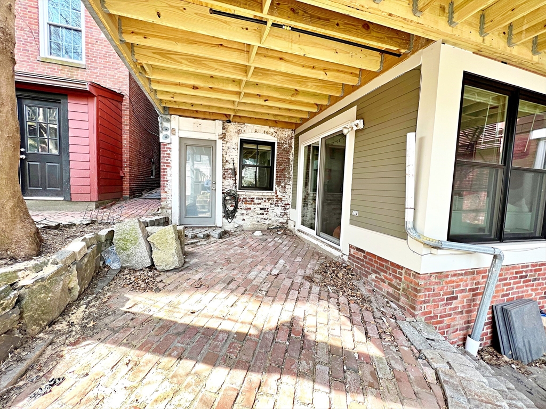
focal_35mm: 13
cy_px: 204
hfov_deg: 106.2
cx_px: 273
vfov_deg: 89.9
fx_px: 205
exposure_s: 1/122
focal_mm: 1.57
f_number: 1.8
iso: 50
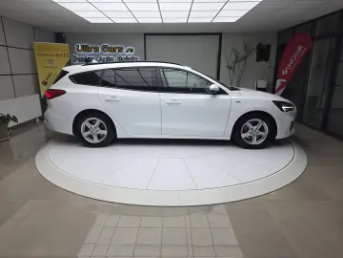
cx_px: 172
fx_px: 228
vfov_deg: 58.9
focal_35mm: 23
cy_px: 129
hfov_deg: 73.9
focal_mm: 6.25
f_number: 1.7
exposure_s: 1/130
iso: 12
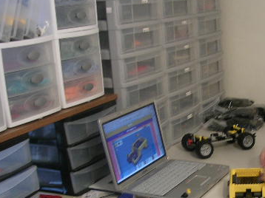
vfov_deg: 21.4
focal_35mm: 68
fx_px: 520
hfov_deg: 27.6
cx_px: 233
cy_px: 143
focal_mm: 5.8
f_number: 2.8
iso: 50
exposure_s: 1/6.1
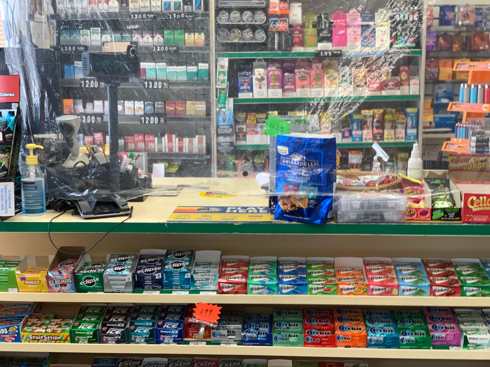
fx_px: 736
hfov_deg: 36.8
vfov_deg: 28.0
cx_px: 245
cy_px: 184
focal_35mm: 52
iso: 80
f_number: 2.4
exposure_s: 1/60
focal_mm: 6
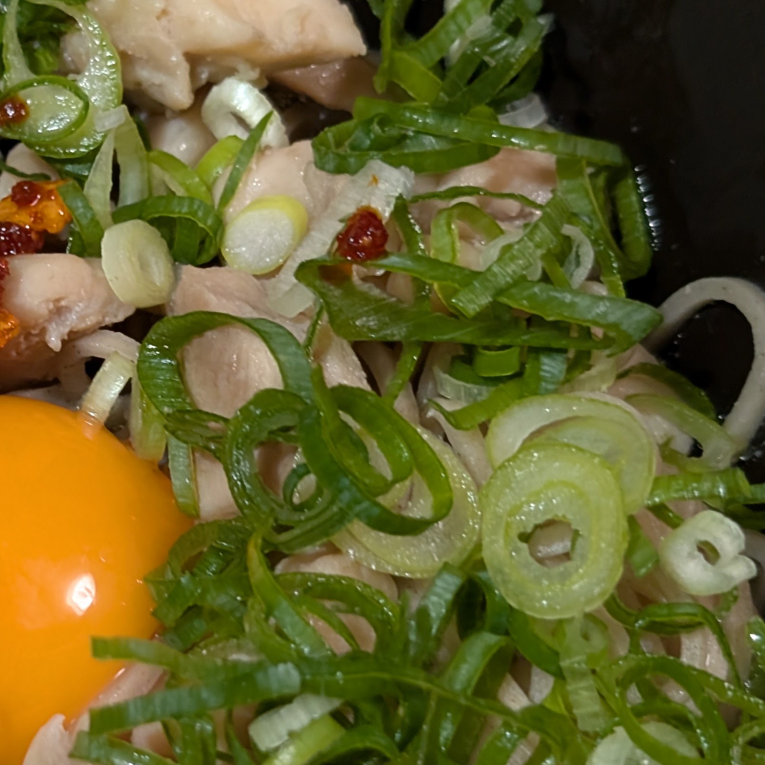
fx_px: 2750
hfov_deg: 15.4
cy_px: 526
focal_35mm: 110
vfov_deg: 15.8
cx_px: -110
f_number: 1.68
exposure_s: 1/23.8
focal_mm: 6.9
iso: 232
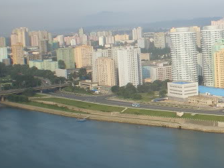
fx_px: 556
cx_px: 236
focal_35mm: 86
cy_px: 56
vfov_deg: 17.1
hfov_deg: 21.8
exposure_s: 1/250
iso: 50
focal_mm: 6.3
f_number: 4.6
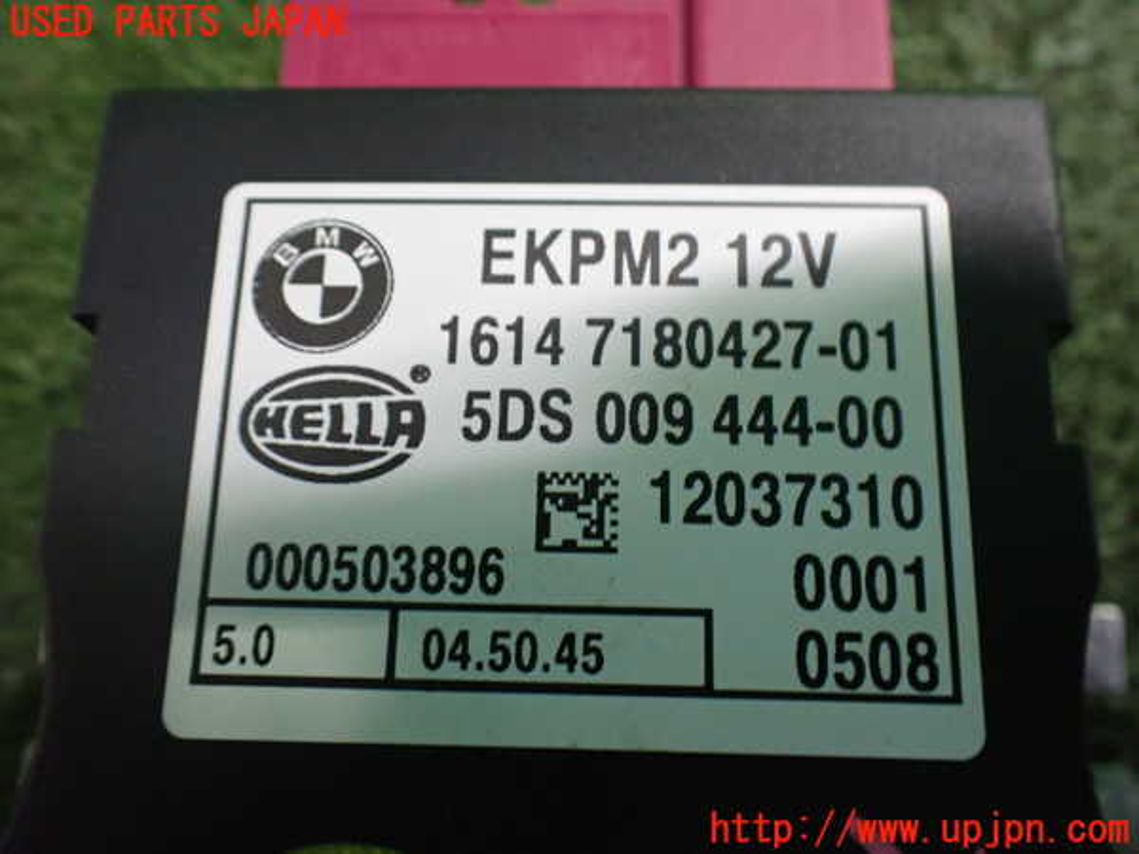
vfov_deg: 46.8
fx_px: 987
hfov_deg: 60.0
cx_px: 570
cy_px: 427
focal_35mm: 30
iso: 800
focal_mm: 5.4
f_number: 2.3
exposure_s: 1/80
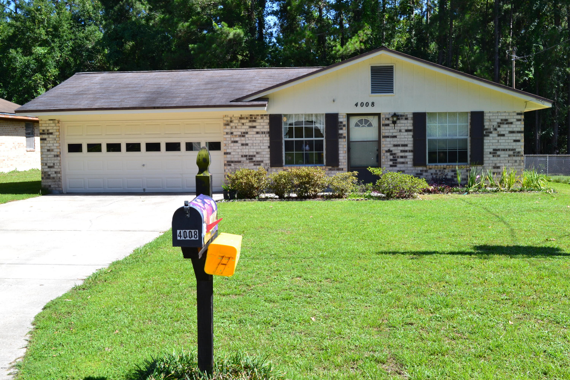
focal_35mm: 39
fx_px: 617
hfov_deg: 49.6
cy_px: 190
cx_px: 285
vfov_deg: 34.2
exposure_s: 1/200
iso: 400
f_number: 10
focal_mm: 26
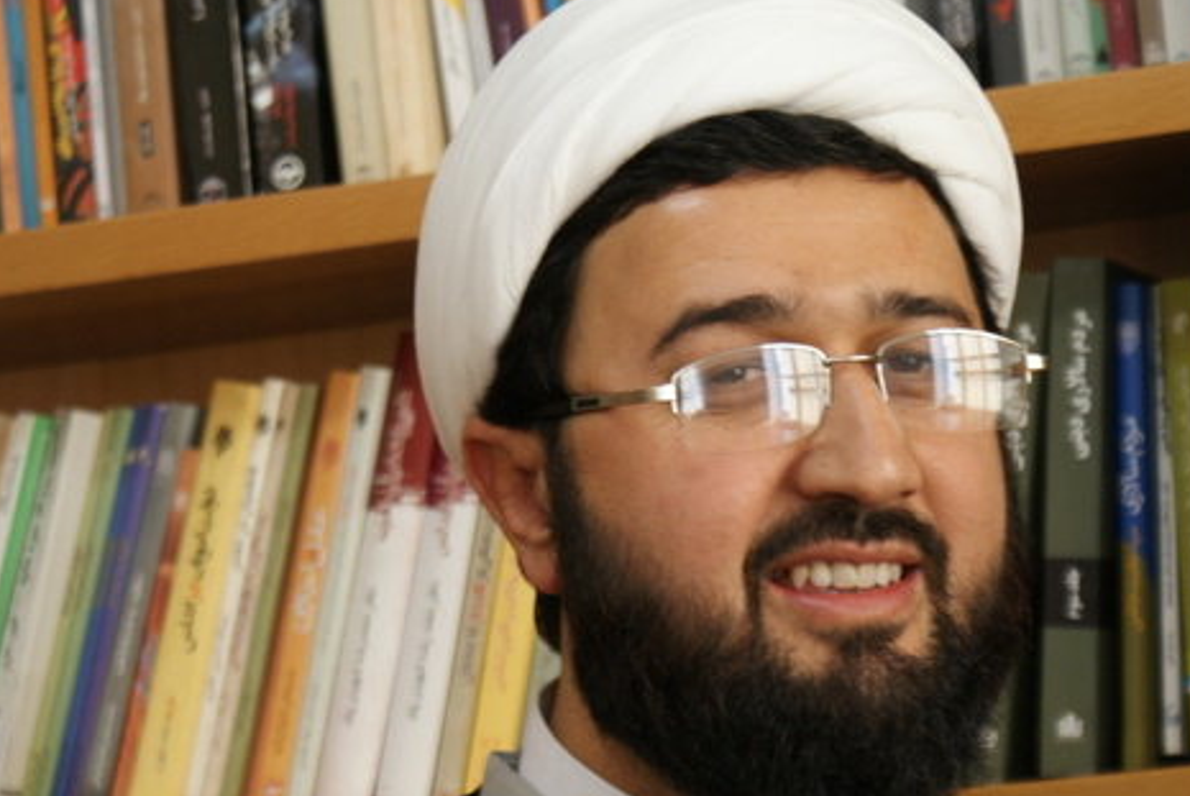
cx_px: 502
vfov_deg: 9.8
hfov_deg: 14.6
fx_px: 4632
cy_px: 470
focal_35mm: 140
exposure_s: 1/40
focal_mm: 70
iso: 400
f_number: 5.6
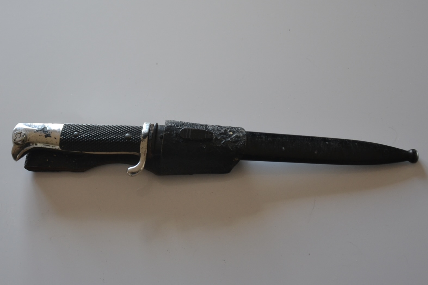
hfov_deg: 51.3
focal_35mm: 38
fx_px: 446
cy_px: 142
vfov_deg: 35.5
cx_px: 214
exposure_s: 1/80
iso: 400
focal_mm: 25
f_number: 4.5
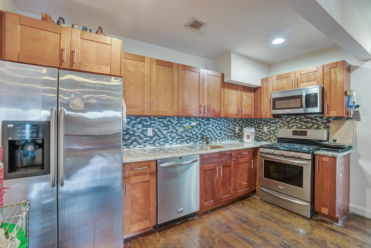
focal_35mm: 15
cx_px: 186
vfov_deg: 77.3
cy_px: 124
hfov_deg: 100.4
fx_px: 155
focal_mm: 10
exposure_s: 1/6
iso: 500
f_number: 9
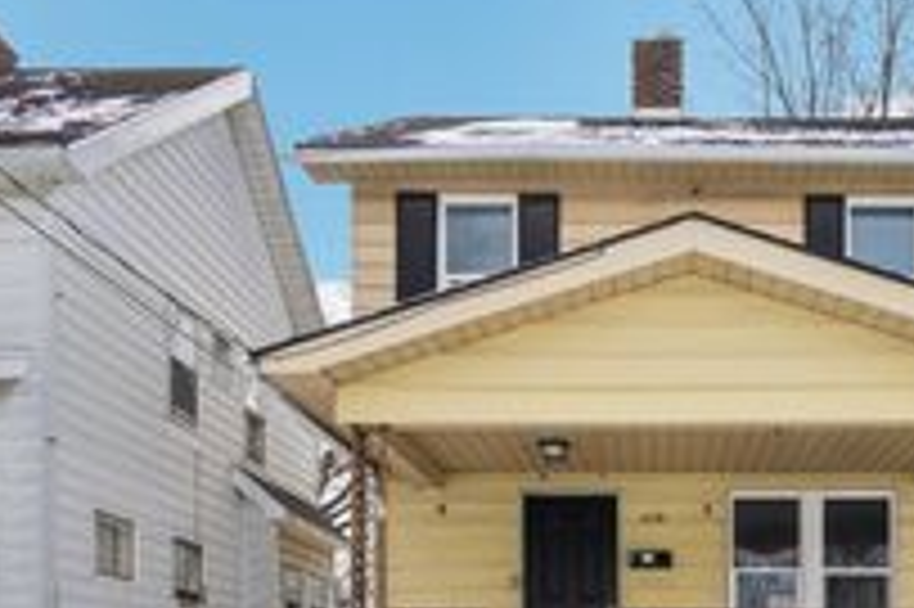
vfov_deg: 30.7
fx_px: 939
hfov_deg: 50.1
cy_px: 718
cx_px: 671
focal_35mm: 37
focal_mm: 10
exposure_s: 1/350
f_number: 8
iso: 100
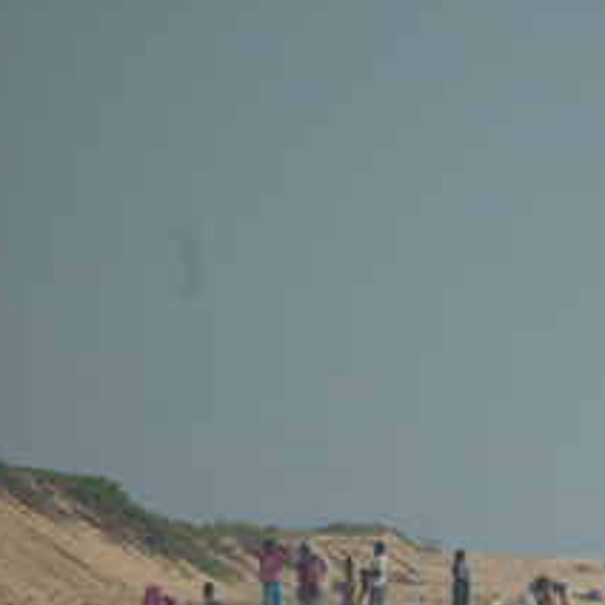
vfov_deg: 0.9
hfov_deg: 0.9
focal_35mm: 1923
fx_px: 38024
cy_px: 484
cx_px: 693
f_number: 6.7
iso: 100
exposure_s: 1/500
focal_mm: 500
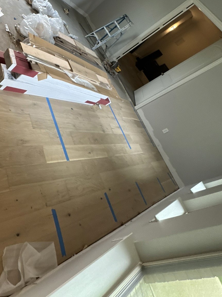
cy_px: 80
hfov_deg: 52.6
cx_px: 58
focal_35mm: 25
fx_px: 214
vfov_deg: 65.8
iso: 250
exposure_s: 1/60
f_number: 2.2
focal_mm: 2.22
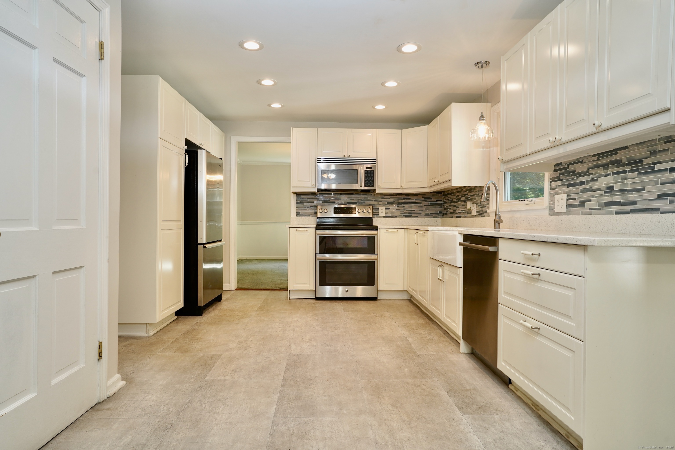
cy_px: 225
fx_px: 394
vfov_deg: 59.5
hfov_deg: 81.2
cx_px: 338
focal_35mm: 21
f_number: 8
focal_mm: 21
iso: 320
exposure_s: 1/20
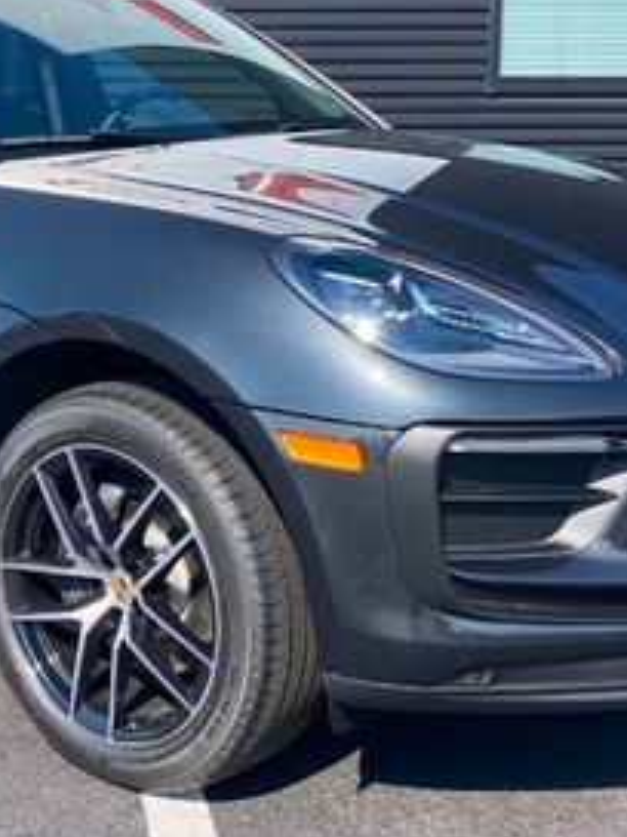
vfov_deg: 29.3
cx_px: 61
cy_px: 332
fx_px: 1594
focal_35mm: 66
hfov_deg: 21.7
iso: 20
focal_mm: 3.99
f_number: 1.8
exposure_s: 1/1230
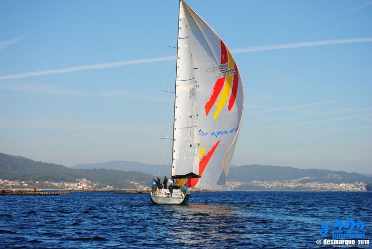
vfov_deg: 14.8
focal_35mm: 93
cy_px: 124
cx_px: 186
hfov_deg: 21.9
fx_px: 963
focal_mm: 62
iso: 100
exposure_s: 1/640
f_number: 6.3
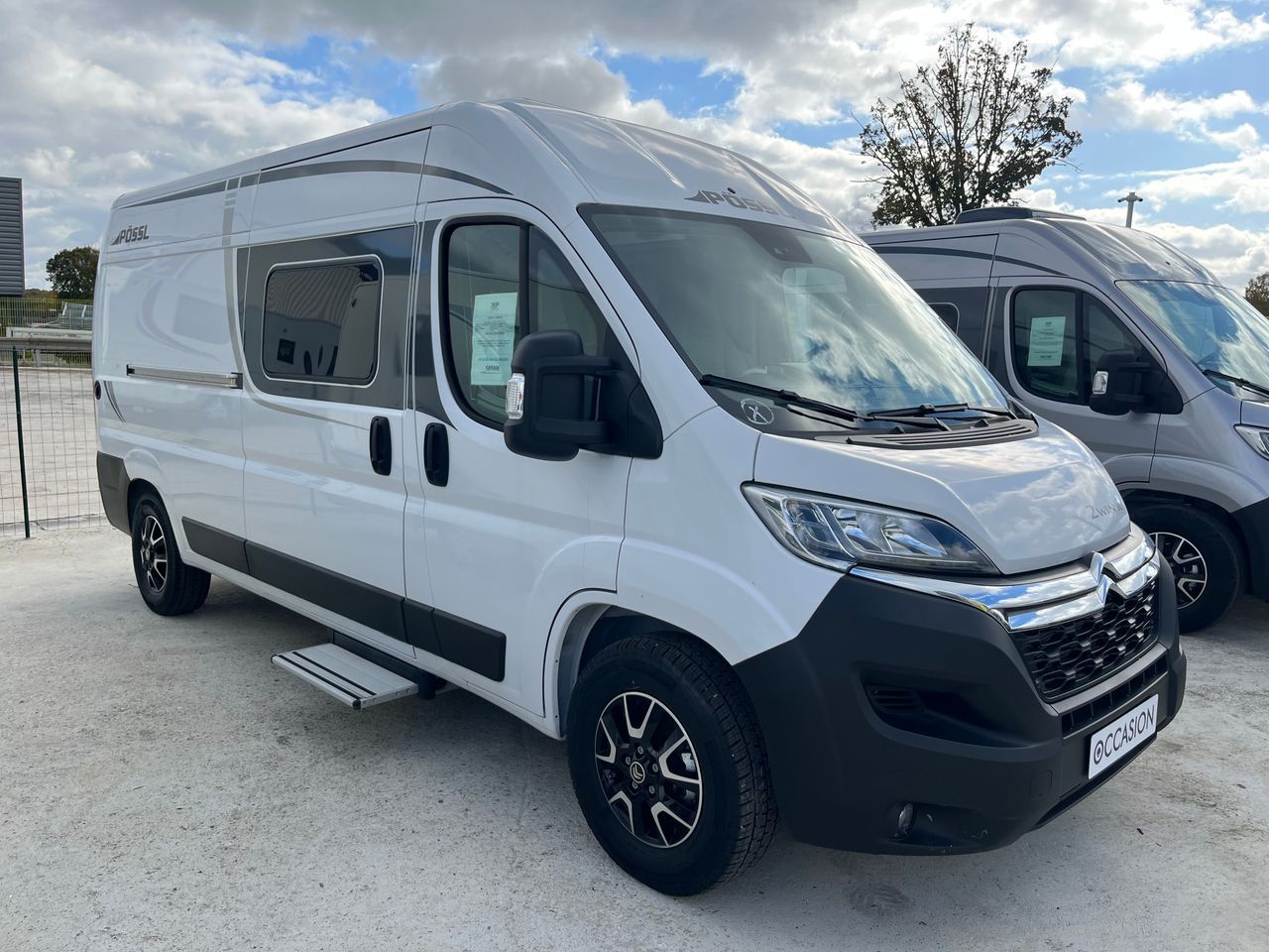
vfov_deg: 53.1
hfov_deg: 67.3
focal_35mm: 26
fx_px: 953
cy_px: 476
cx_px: 634
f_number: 1.6
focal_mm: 5.1
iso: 50
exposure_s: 1/2410
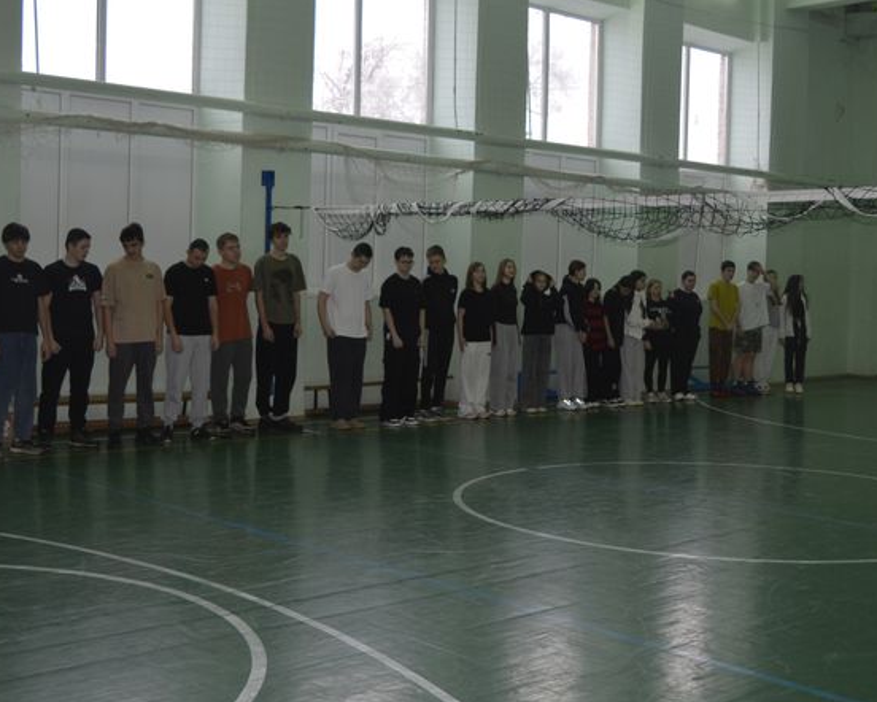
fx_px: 1220
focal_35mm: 47
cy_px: 309
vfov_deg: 32.1
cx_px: 491
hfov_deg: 39.5
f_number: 3.5
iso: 400
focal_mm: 18
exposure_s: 1/100
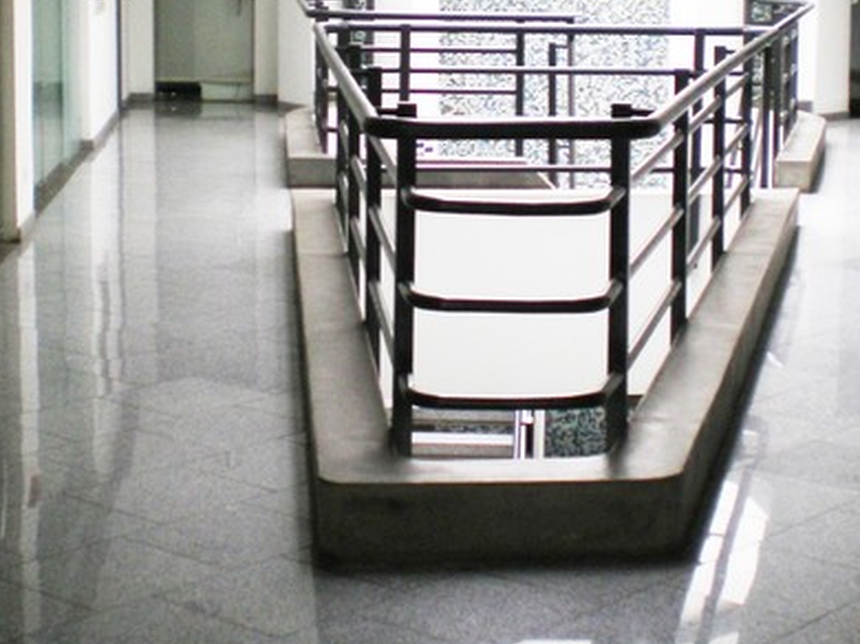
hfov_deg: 25.0
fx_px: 1937
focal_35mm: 78
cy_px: 104
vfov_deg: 18.7
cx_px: 472
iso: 103
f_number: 3.1
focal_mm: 6.3
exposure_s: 1/62.4
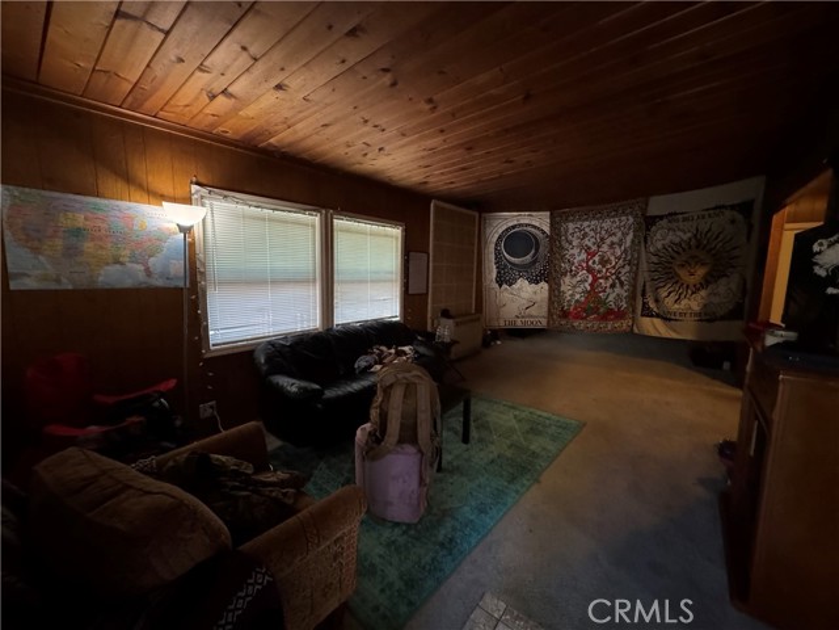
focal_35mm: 14
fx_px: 339
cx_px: 420
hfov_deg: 102.1
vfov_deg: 85.7
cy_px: 315
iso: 1250
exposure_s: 1/40
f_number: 2.2
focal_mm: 2.22
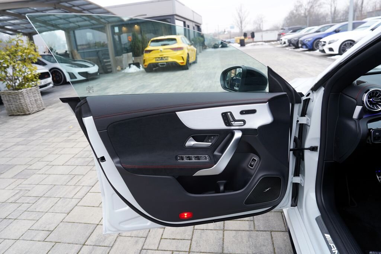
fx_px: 254
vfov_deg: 53.1
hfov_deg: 73.7
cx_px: 190
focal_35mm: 24
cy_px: 127
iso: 160
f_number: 4
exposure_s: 1/60
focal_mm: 24
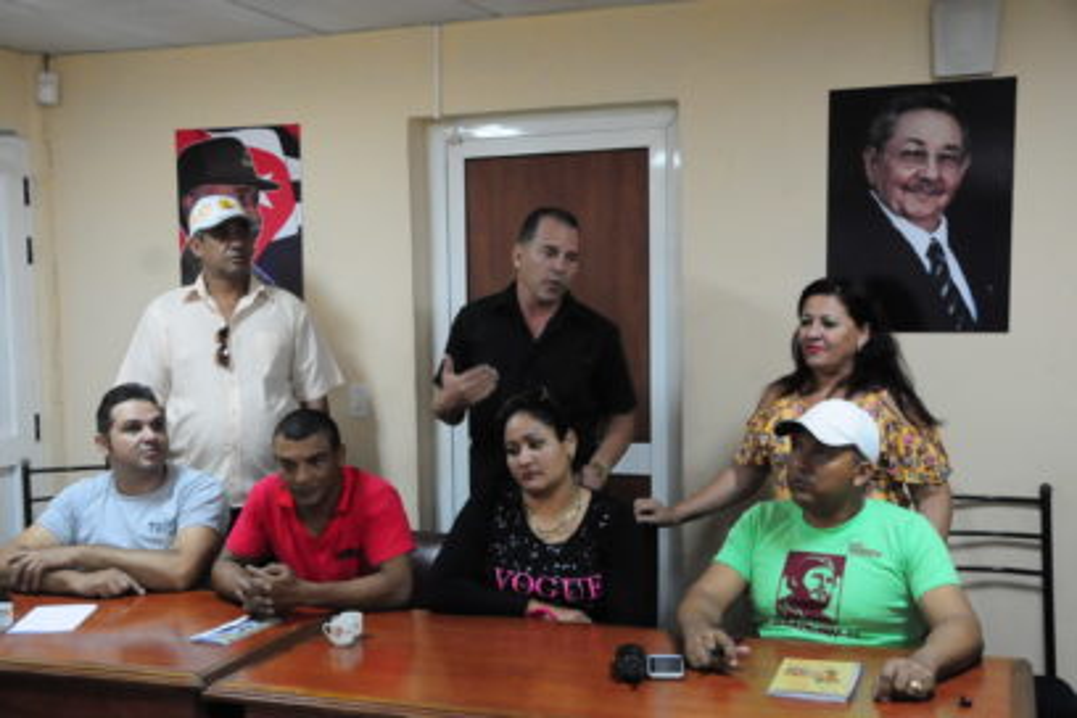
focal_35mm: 42
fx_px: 1256
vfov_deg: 31.9
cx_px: 538
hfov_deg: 46.4
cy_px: 359
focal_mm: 28
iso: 3200
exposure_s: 1/60
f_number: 4
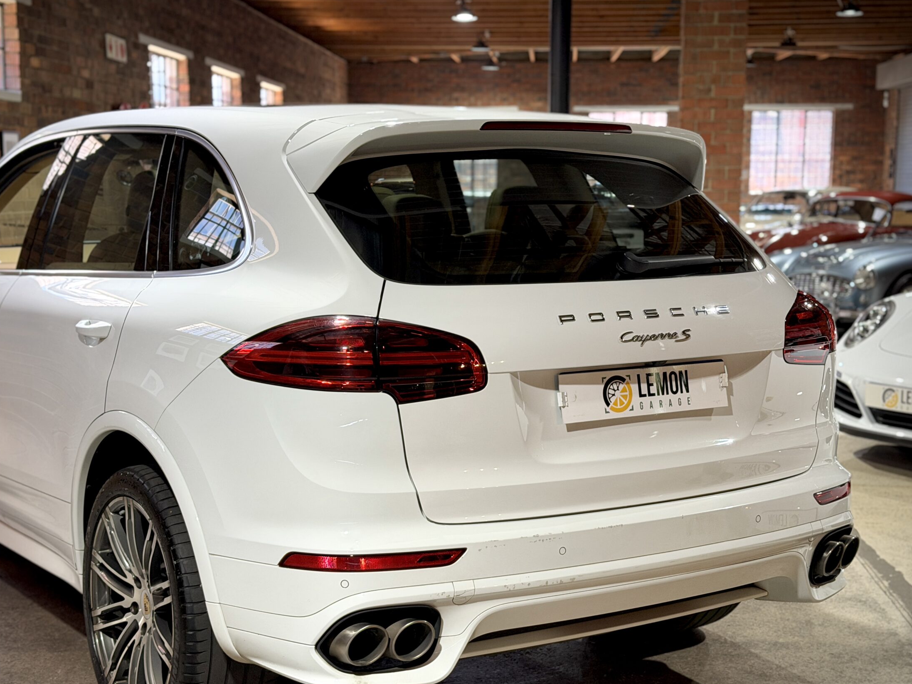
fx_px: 1476
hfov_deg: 34.3
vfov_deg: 26.1
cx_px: 420
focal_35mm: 56
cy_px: 381
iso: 200
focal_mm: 6.76
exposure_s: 1/50
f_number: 1.78
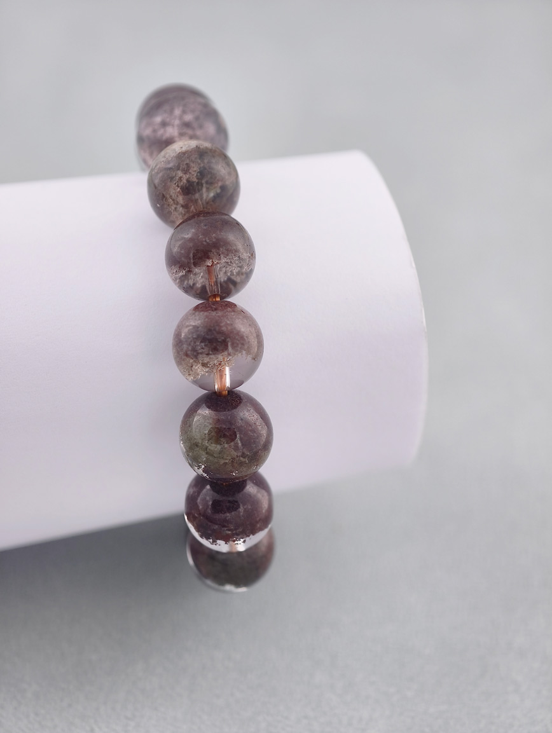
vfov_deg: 23.0
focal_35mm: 85
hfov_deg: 17.4
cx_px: 276
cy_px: 366
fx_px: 1803
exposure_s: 1/160
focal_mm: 22.48
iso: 125
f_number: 2.67
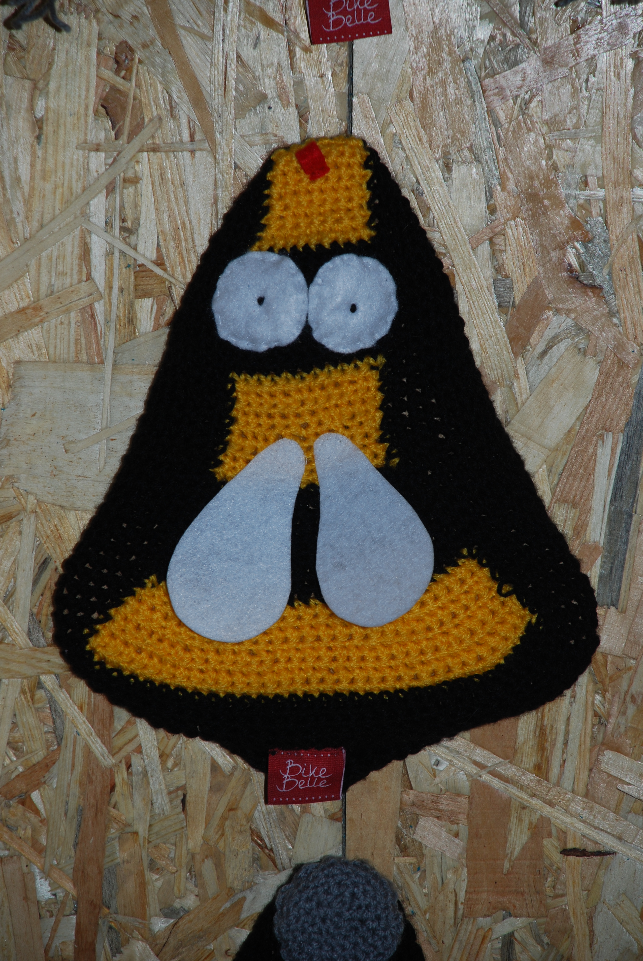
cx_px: 322
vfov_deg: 10.1
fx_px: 5409
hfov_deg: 6.8
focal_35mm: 202
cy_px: 480
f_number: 5.6
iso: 100
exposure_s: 1/125
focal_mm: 135
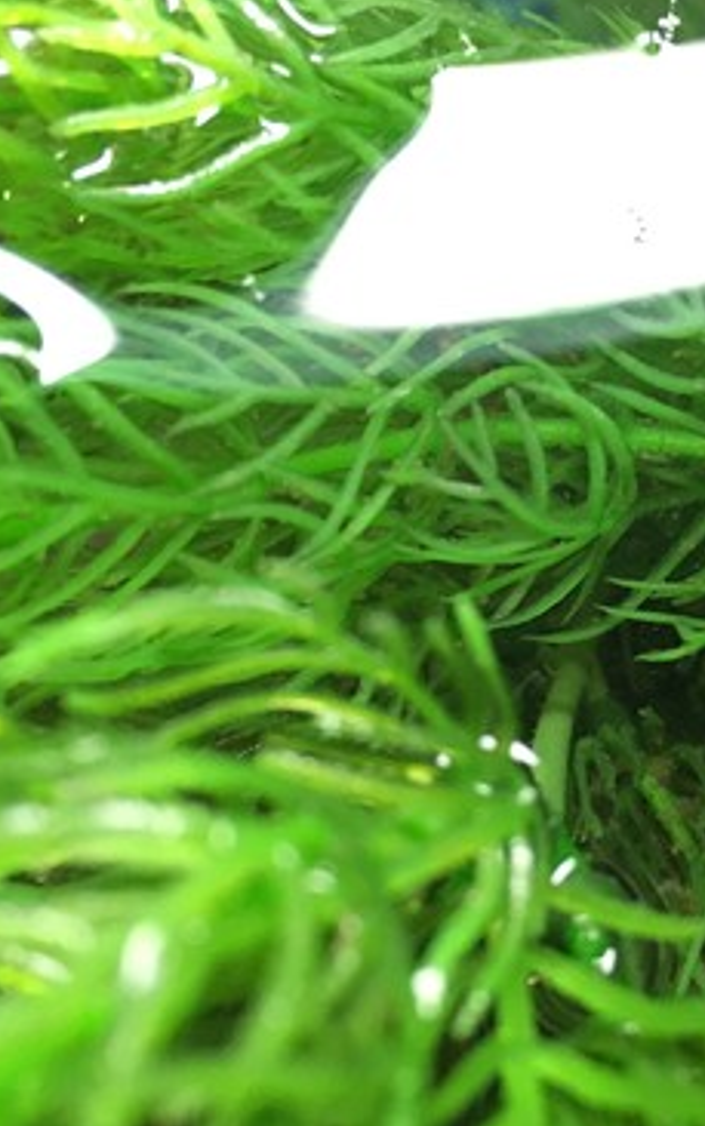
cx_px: 591
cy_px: 555
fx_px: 1290
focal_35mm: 42
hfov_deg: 29.7
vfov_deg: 47.2
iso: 200
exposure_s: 1/25
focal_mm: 4.15
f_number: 2.2
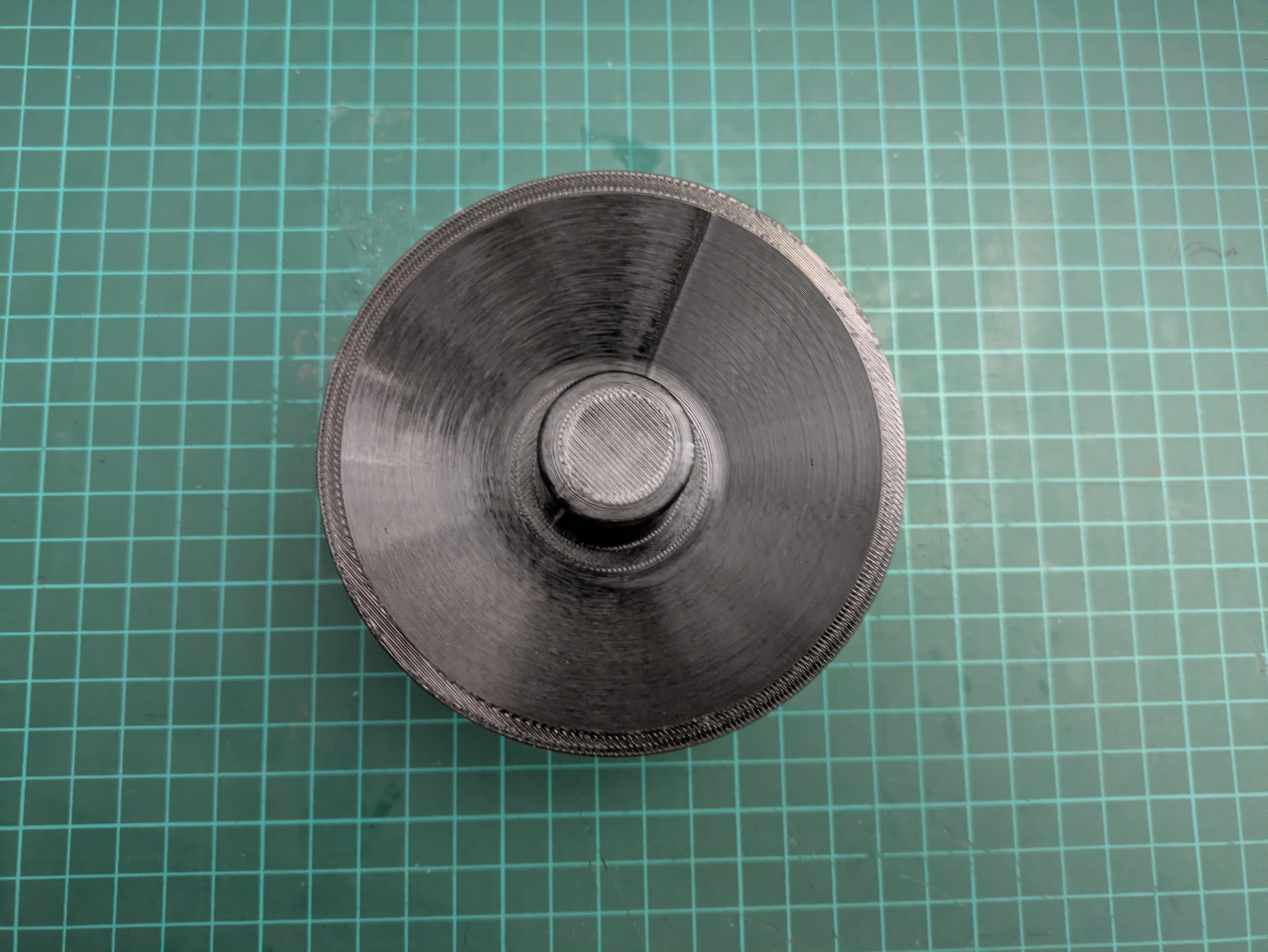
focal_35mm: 25
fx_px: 916
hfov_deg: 69.4
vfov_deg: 54.9
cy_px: 476
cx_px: 634
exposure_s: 1/25
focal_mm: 5.43
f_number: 1.89
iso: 1009
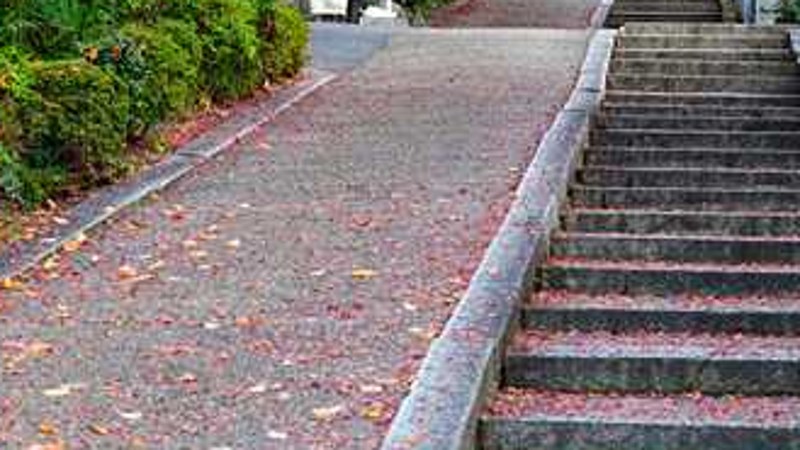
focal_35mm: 112
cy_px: -45
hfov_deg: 18.9
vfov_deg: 10.7
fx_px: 2376
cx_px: 664
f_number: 4.5
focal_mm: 44
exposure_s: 1/50
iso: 160
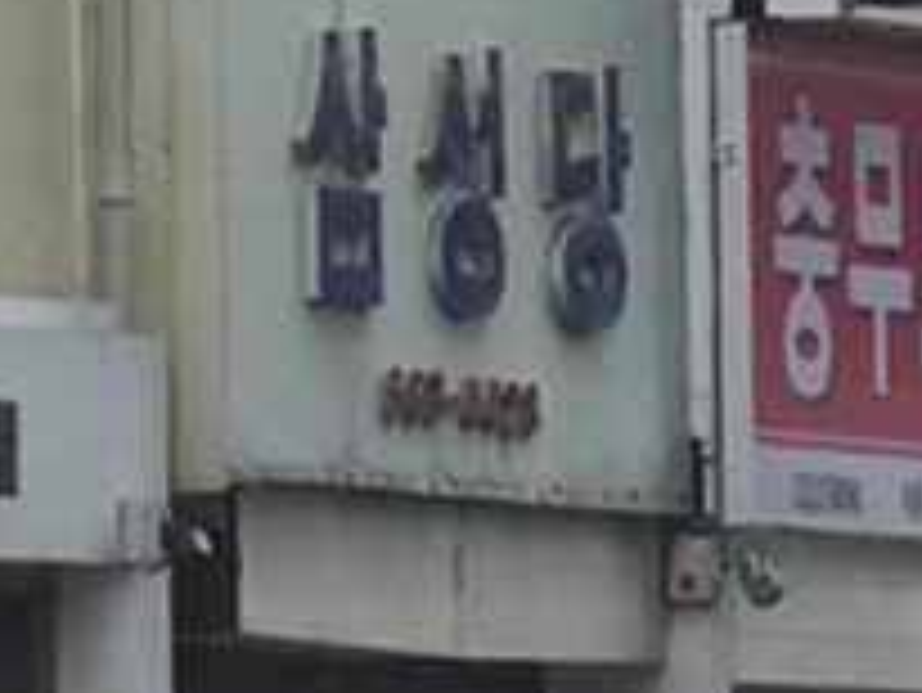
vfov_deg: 1.3
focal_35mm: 1131
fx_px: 30142
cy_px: 576
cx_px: 1052
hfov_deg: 1.8
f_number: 6.3
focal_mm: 37.51
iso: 100
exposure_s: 1/250
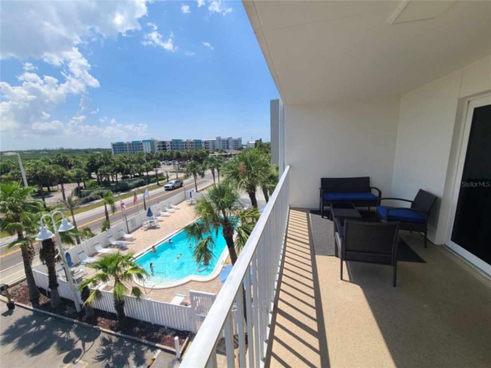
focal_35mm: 13
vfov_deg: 89.9
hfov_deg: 106.2
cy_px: 184
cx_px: 246
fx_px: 184
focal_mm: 2.2
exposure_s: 1/2175
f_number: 2.2
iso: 50
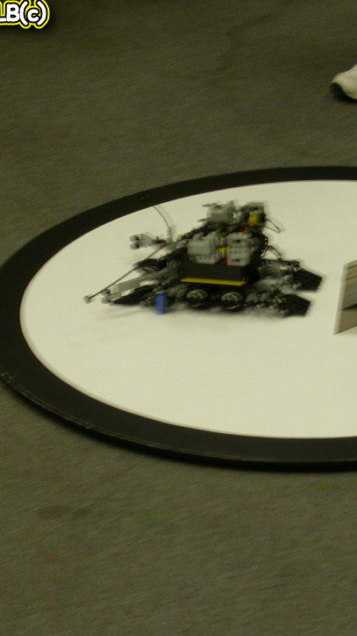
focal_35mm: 171
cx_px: 262
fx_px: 2879
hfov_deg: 7.1
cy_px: 336
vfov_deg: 12.6
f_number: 4.2
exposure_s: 1/12.7
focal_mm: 23.1
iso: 100
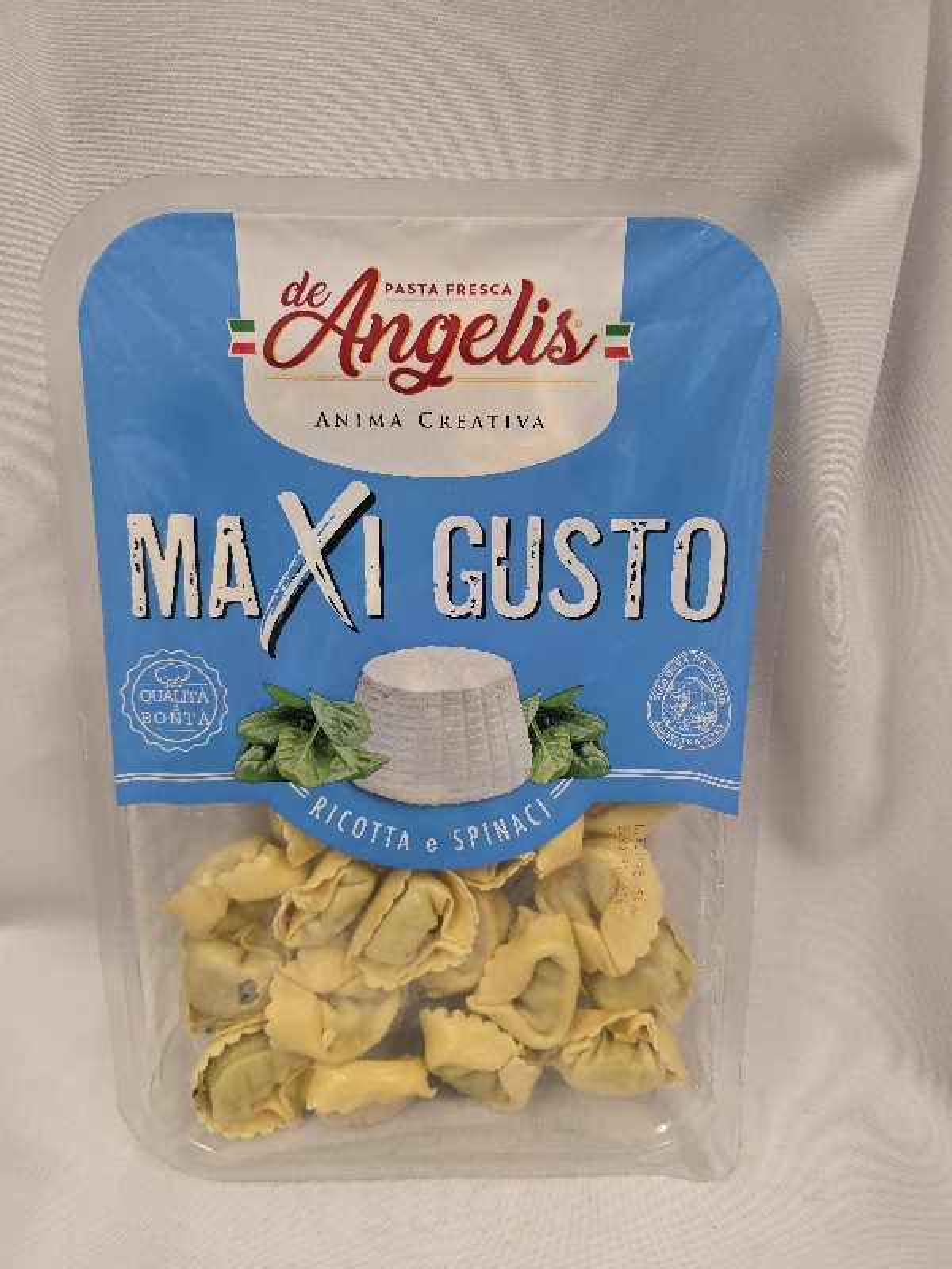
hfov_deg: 58.9
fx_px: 843
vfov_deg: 73.9
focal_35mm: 23
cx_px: 476
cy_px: 634
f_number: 1.7
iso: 400
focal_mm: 6.3
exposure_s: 1/101
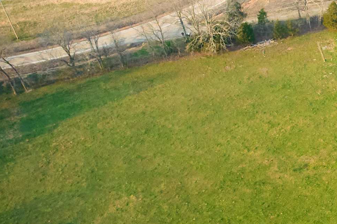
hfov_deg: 25.1
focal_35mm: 70
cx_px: 433
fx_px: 655
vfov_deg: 18.9
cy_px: 222
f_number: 2.8
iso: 800
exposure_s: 1/40
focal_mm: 8.38
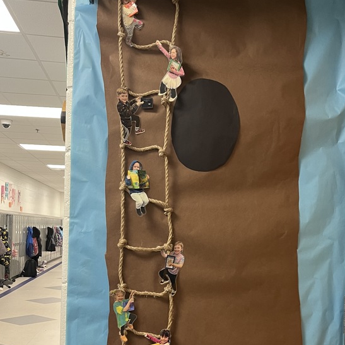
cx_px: 202
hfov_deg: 39.1
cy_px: 219
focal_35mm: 43
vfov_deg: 38.9
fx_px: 485
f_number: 1.6
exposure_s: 1/60
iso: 320
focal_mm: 5.1
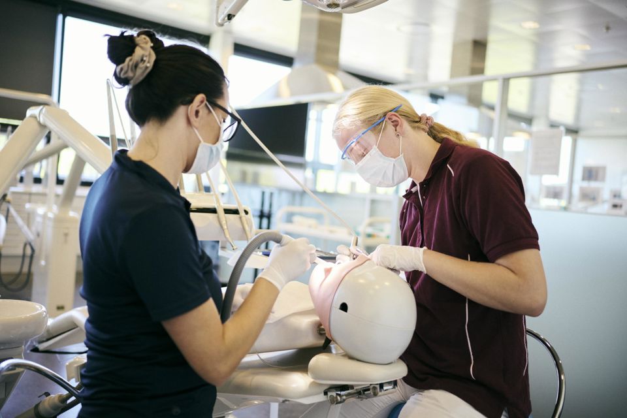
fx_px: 610
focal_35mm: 35
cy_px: 209
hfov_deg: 54.4
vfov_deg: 37.9
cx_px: 314
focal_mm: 35
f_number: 1.8
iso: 160
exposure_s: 1/125
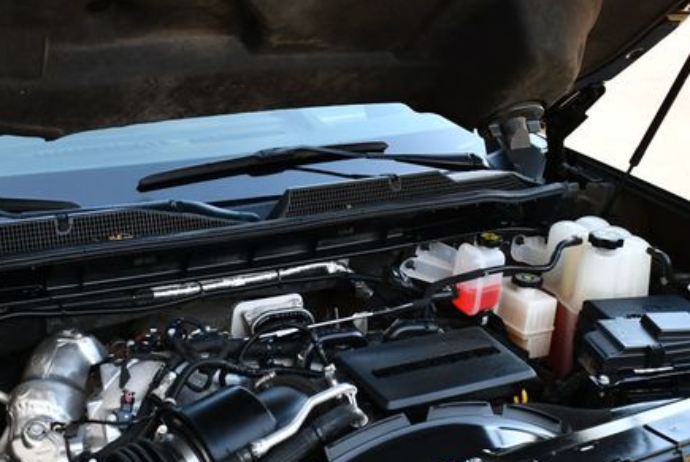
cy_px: 275
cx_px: 298
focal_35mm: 53
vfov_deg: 25.5
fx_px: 1017
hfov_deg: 37.4
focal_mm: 18
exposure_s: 1/250
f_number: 4.5
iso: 400
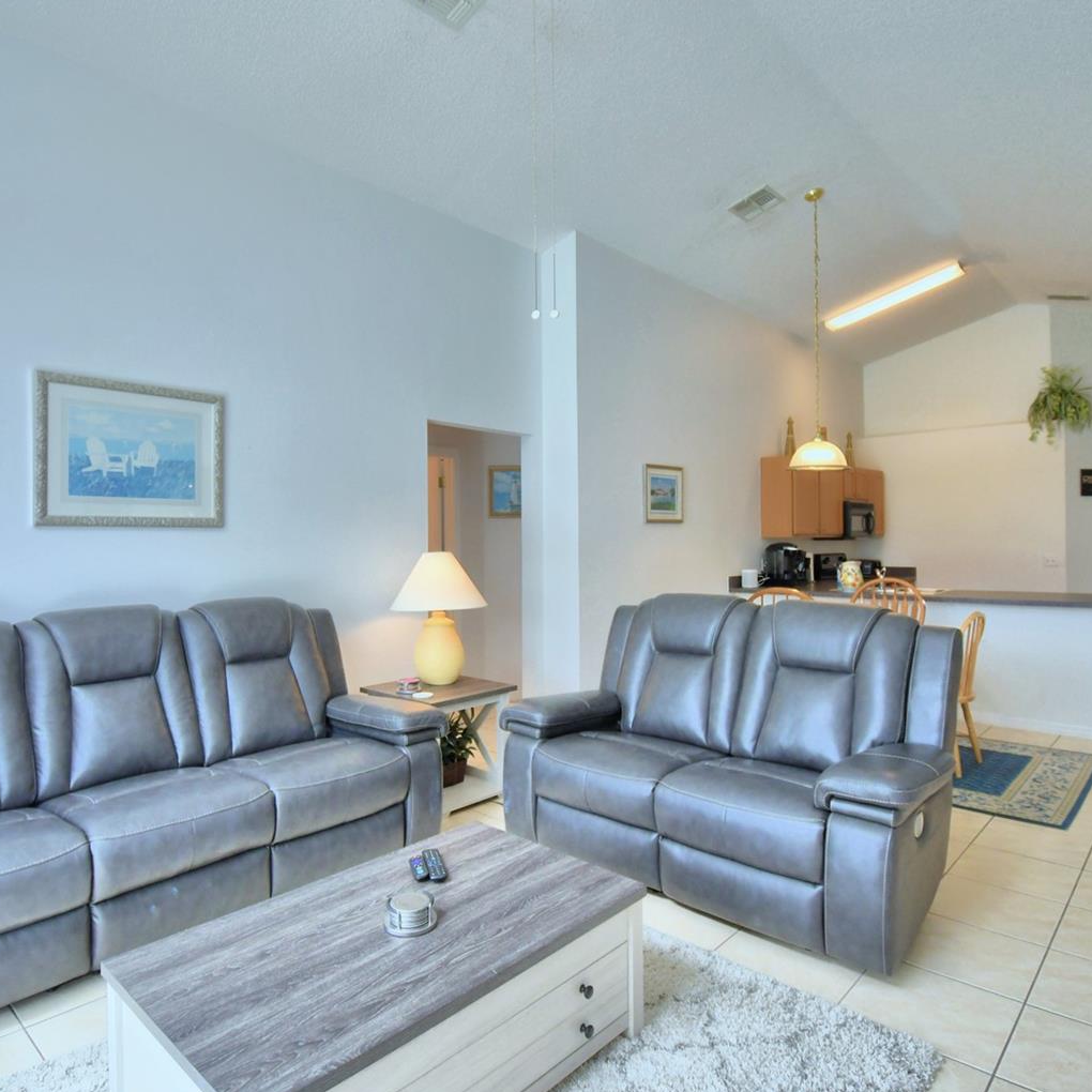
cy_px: 528
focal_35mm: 20
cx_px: 514
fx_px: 714
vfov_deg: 74.8
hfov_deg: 74.8
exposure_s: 1/125
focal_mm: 10
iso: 400
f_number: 4.5
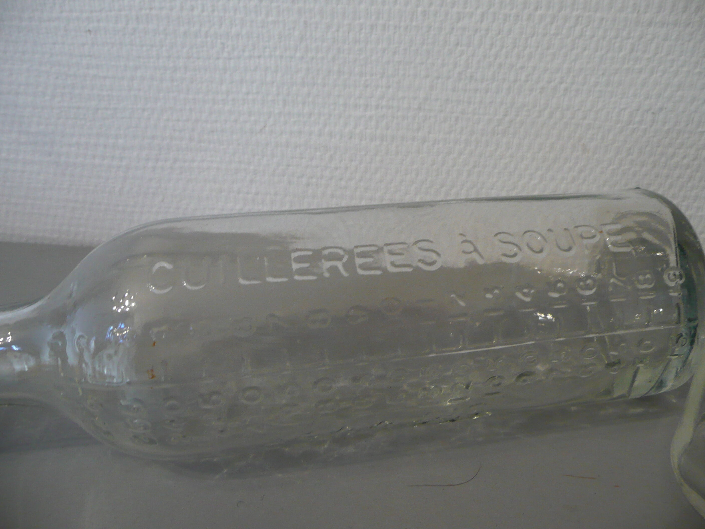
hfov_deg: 63.4
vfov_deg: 49.7
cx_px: 352
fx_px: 570
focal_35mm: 28
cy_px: 264
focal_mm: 4.6
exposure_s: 1/15
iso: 200
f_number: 3.3
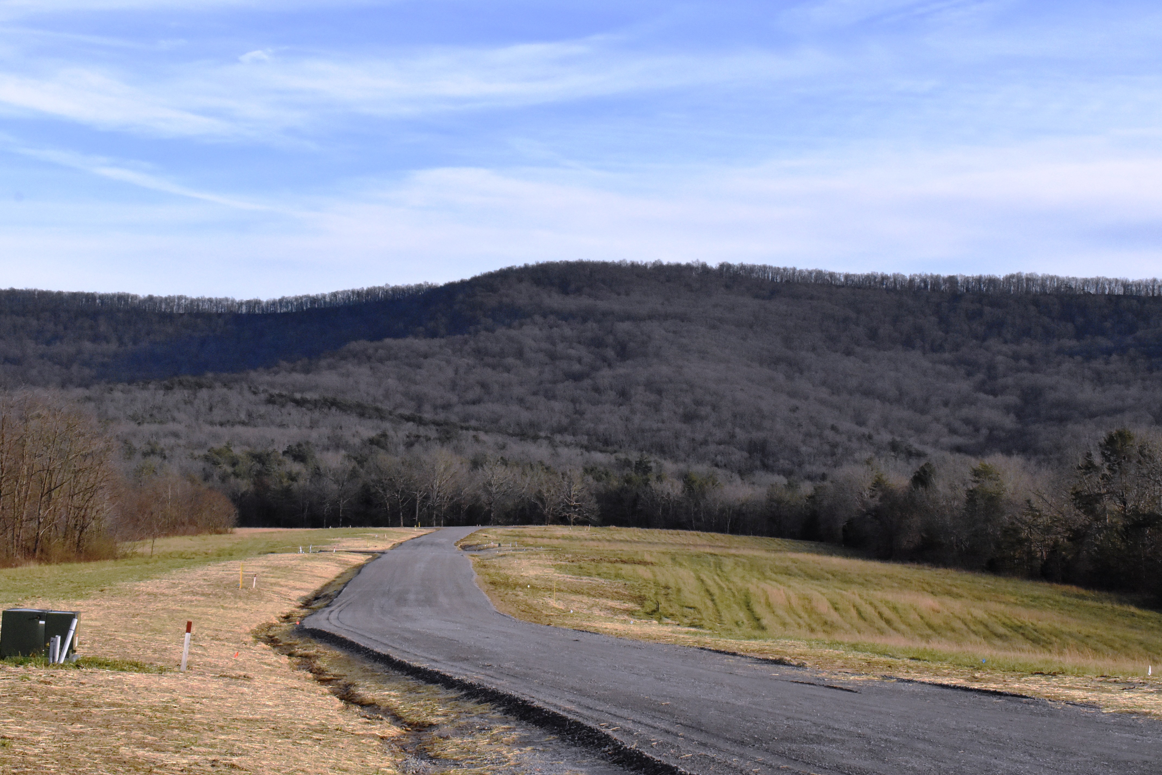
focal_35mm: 60
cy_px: 372
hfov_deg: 33.4
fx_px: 1937
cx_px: 559
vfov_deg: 22.6
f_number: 16
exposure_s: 1/1000
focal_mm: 38
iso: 3200
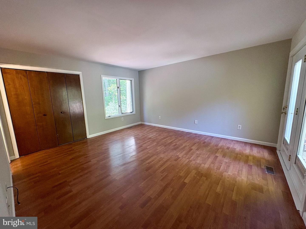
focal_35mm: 14
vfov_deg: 85.7
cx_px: 153
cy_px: 114
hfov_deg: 102.1
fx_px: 124
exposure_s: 1/62
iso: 250
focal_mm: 2.22
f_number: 2.2
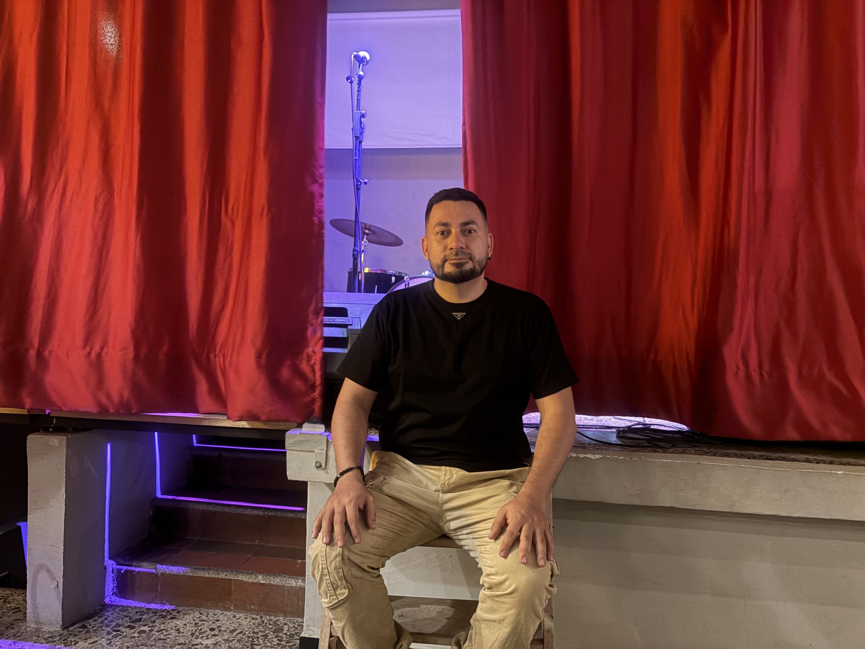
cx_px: 432
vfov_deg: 53.1
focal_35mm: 26
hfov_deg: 67.3
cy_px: 324
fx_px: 650
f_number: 1.6
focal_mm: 5.96
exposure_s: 1/26
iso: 1250
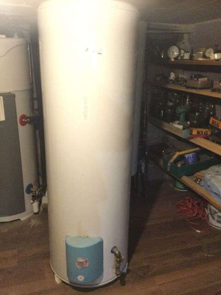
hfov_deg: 45.4
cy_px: 148
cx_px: 110
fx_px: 264
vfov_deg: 58.4
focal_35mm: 31
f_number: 2.4
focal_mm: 3.3
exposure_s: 1/17
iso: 320
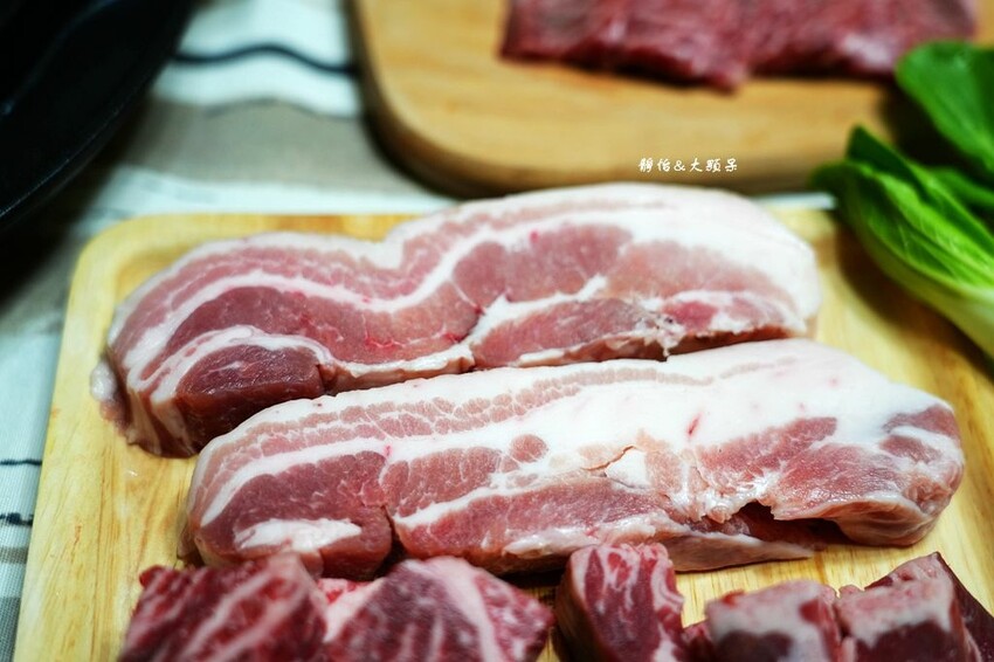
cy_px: 331
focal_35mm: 52
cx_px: 497
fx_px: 1435
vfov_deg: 26.0
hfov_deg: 38.2
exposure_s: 1/60
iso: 800
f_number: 4
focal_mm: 52
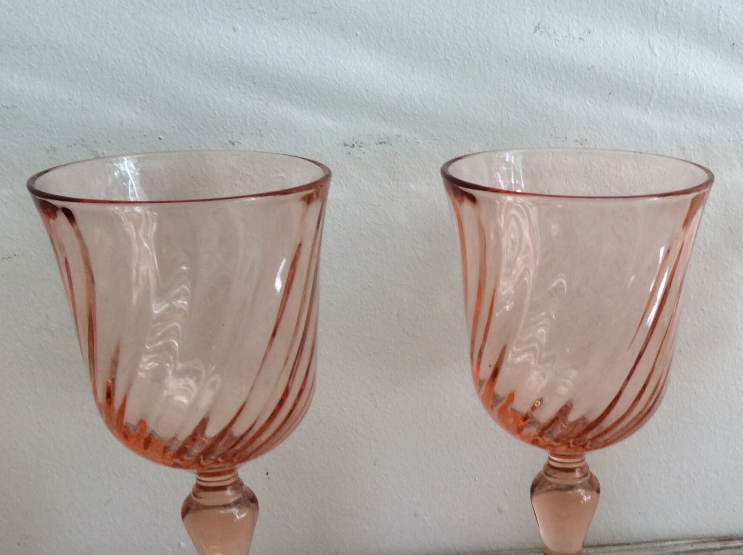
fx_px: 1029
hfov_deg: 38.8
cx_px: 545
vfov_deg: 30.0
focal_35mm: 48
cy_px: 371
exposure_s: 1/25
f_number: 2.4
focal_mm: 3.3
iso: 32
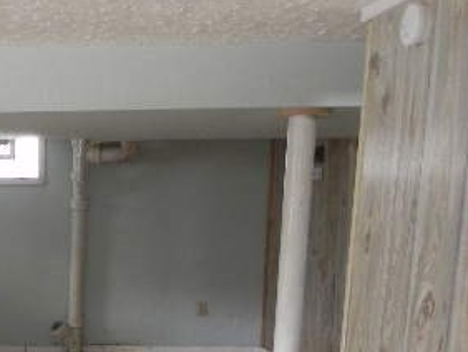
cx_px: -17
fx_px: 798
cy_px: 380
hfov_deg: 30.1
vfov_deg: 23.4
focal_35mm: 59
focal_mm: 4.6
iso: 389
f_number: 2.8
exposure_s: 1/30
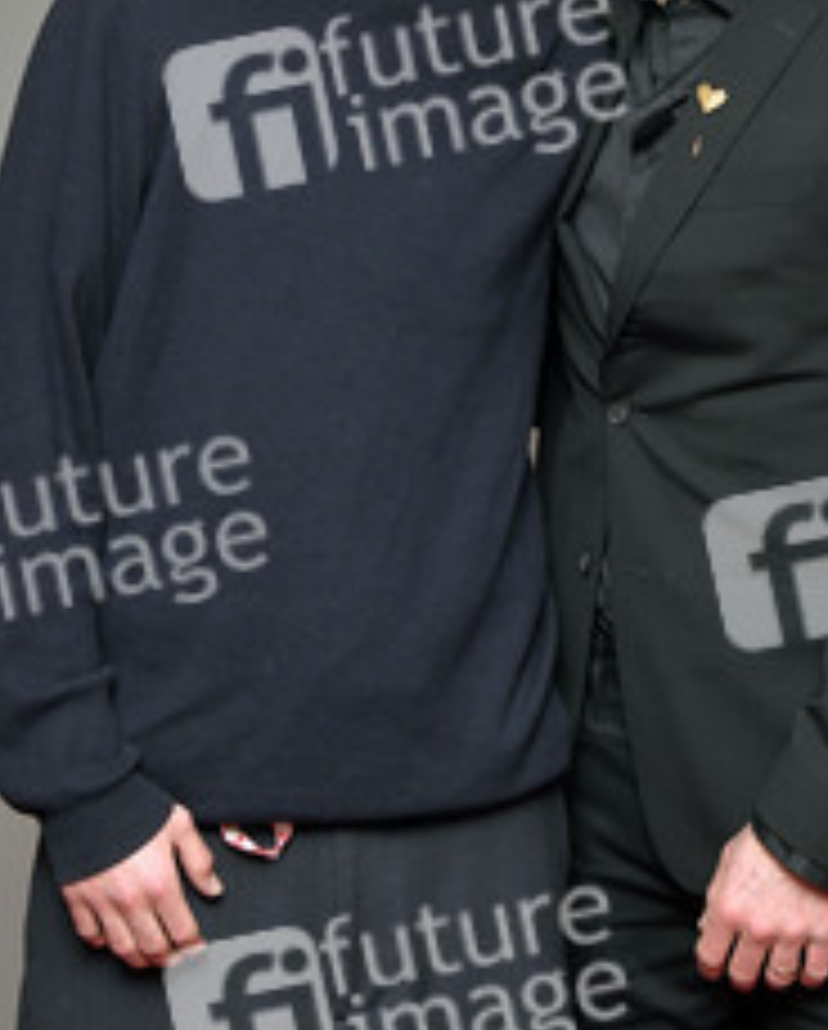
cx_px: 526
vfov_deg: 22.3
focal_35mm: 85
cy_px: 319
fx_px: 2597
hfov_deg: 18.1
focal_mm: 52
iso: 2000
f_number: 5.6
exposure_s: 1/200
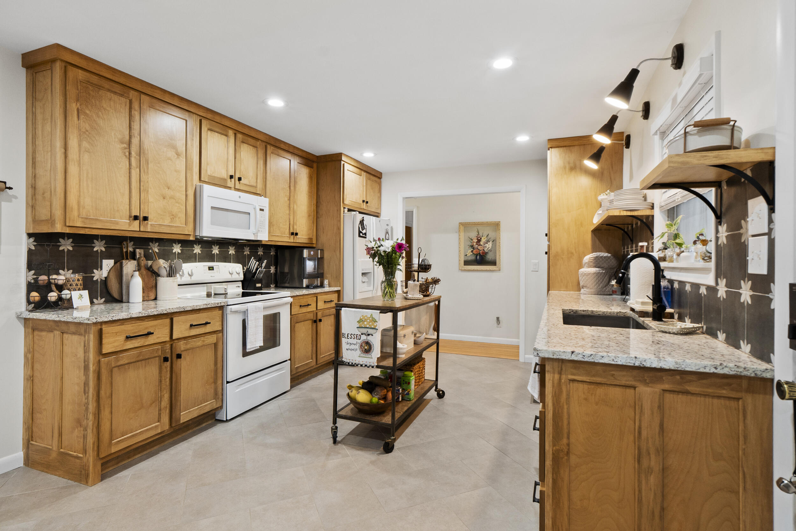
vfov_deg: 64.6
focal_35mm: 19
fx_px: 420
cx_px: 398
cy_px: 266
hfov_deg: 86.9
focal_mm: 13
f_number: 9
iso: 250
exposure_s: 1/4
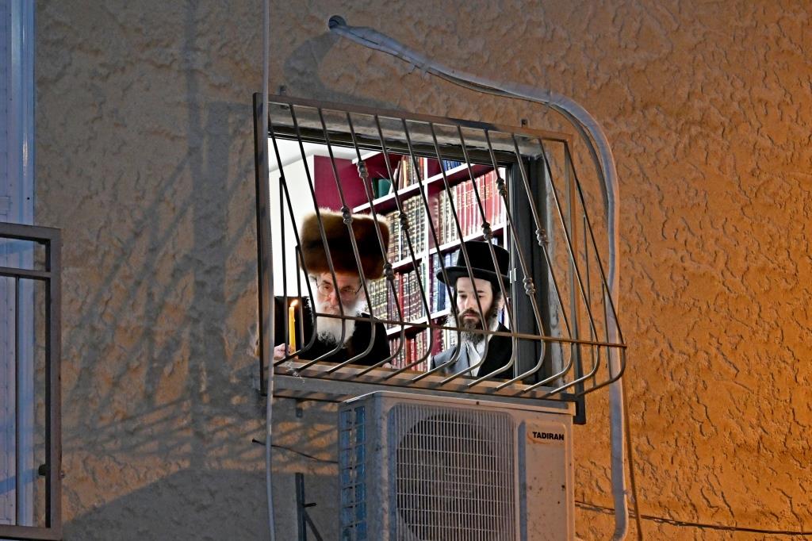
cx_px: 406
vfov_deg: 7.6
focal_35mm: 180
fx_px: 4058
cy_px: 270
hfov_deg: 11.4
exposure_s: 1/160
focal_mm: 120
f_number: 4
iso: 1250
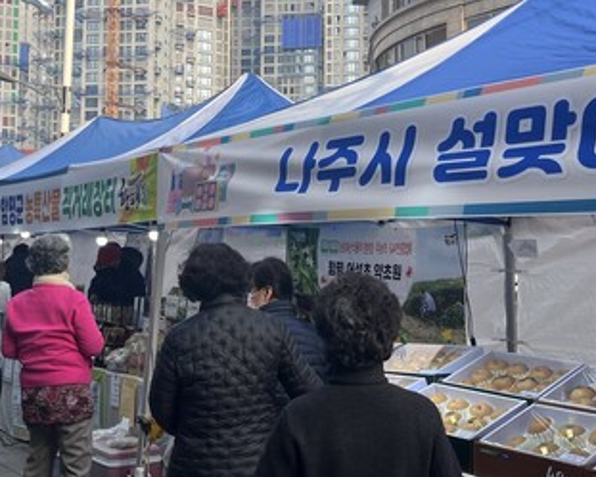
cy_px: 186
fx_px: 865
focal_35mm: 49
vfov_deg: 30.8
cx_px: 301
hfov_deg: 38.0
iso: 50
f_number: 1.6
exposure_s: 1/1163
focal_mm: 5.1
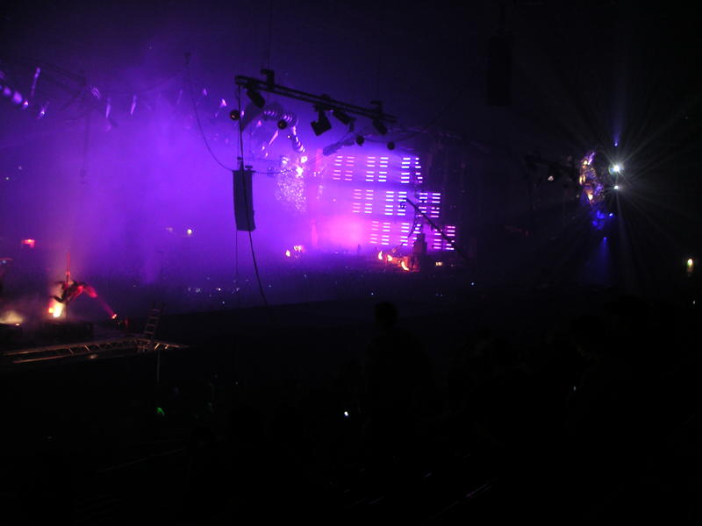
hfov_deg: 49.0
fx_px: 771
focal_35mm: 38
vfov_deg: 37.7
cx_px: 351
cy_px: 263
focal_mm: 6
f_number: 2.8
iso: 100
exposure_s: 1/3
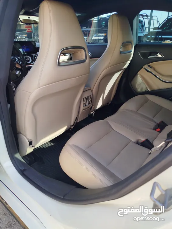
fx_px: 159
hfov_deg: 56.8
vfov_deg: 71.6
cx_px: 86
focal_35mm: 24
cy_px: 114
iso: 50
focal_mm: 5.31
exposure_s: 1/149
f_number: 1.7
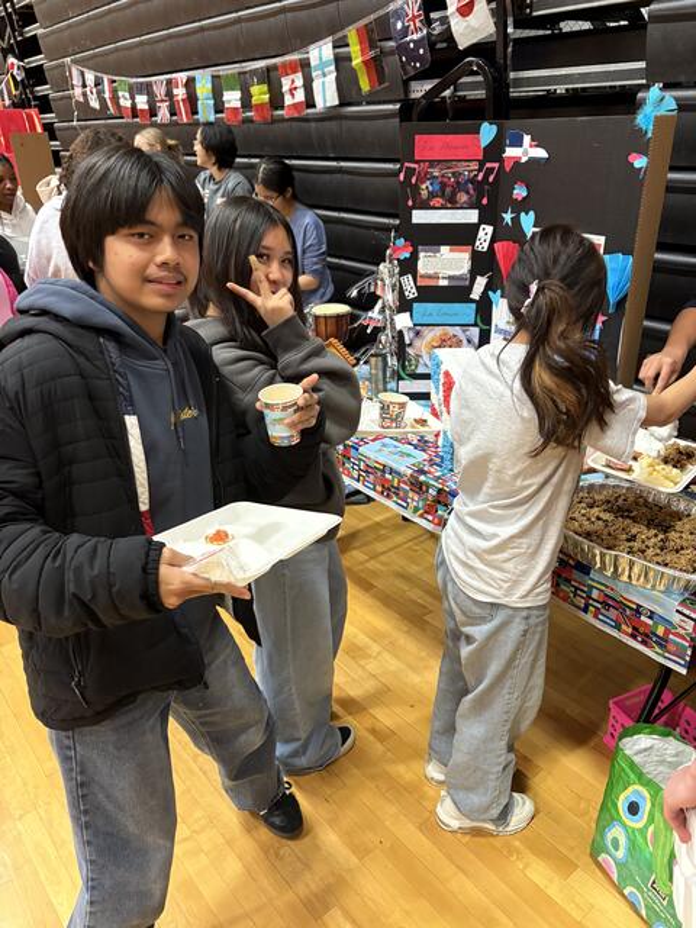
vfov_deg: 67.3
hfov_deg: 53.1
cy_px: 464
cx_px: 348
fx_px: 697
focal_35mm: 26
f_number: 1.6
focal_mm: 5.96
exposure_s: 1/60
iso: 400
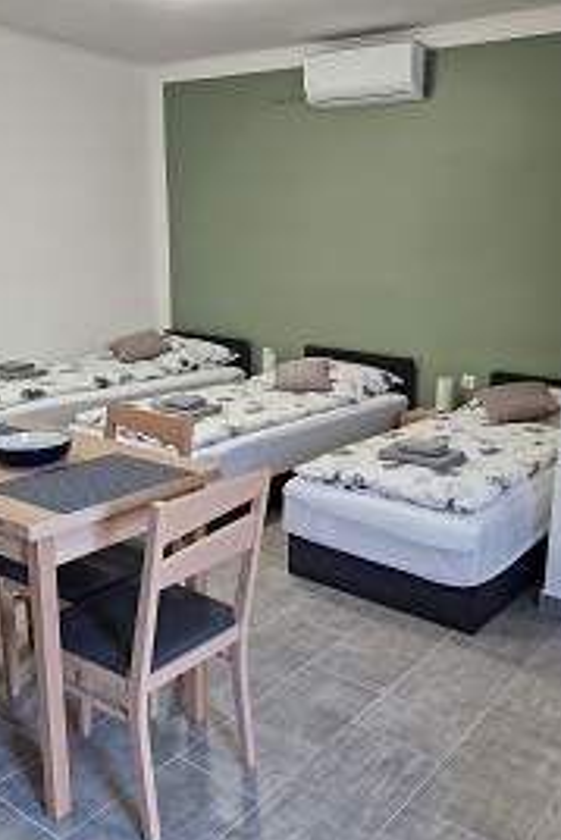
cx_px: 338
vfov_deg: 57.2
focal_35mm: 33
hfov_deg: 39.8
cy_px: 431
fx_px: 770
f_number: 1.8
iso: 160
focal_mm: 5.4
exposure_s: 1/100
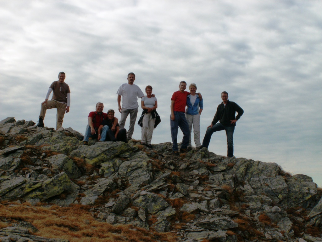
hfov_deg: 29.0
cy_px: 121
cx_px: 161
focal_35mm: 67
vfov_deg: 21.9
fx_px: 623
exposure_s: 1/125
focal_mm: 11.17
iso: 50
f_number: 8
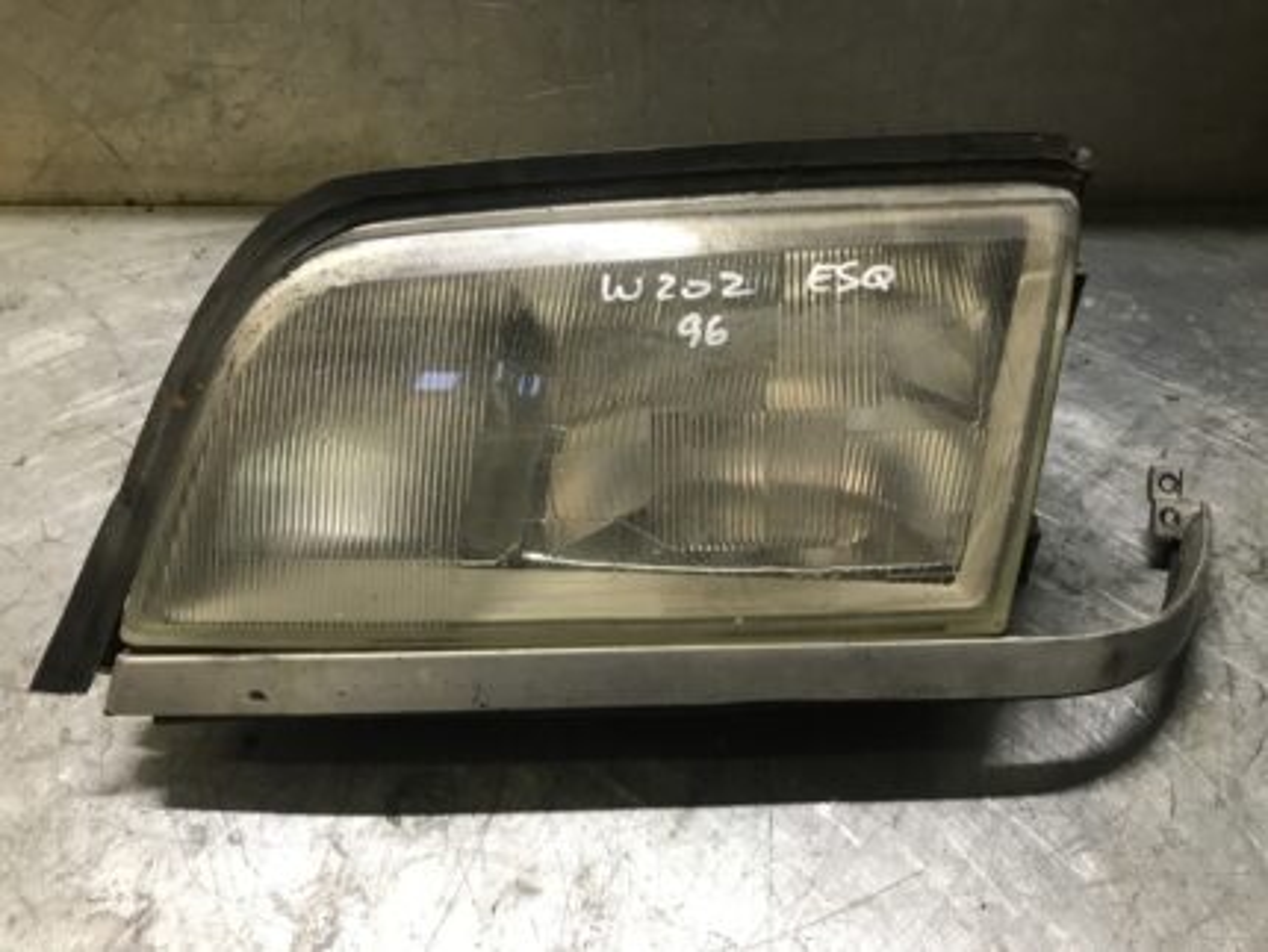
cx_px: 634
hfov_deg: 63.4
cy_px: 476
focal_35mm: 28
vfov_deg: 49.8
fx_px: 1026
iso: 40
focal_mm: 3.99
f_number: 1.8
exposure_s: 1/20
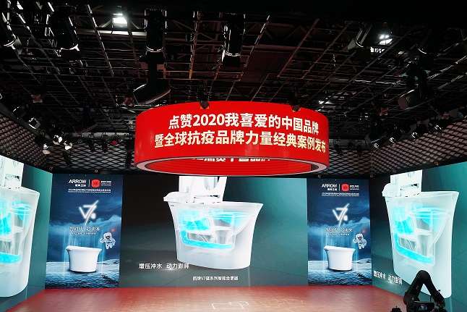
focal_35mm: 34
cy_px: 156
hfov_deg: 55.8
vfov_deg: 38.9
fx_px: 441
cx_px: 234
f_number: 4
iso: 1250
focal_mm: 34
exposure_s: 1/160
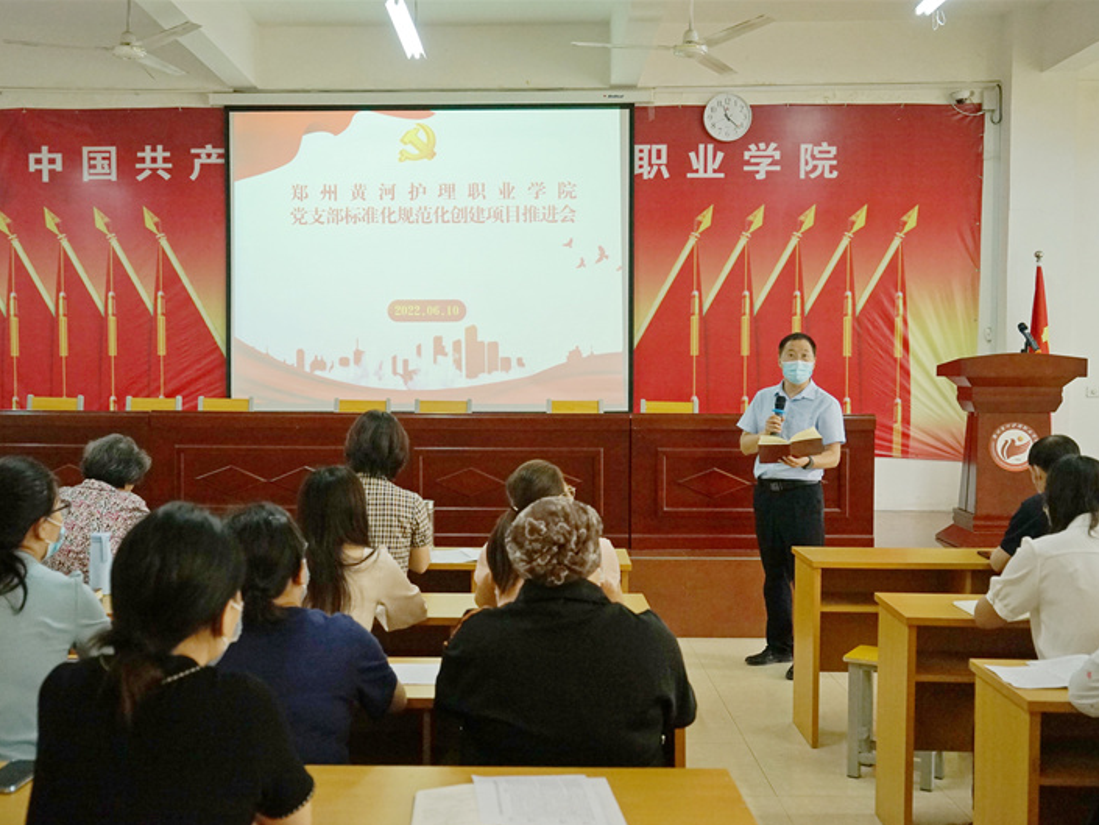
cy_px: 414
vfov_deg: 39.7
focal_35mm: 36
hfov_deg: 51.3
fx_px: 1143
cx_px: 508
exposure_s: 1/250
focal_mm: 33
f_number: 4
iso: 2500
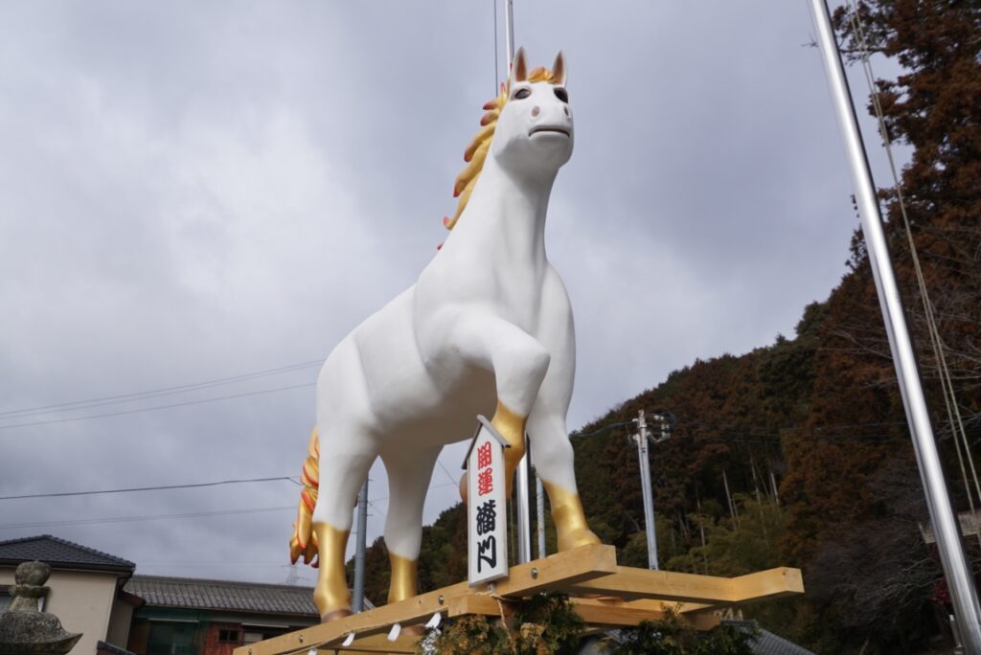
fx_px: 900
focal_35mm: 33
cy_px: 328
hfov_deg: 57.2
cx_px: 490
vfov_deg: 40.0
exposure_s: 1/250
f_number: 8
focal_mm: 22
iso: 100
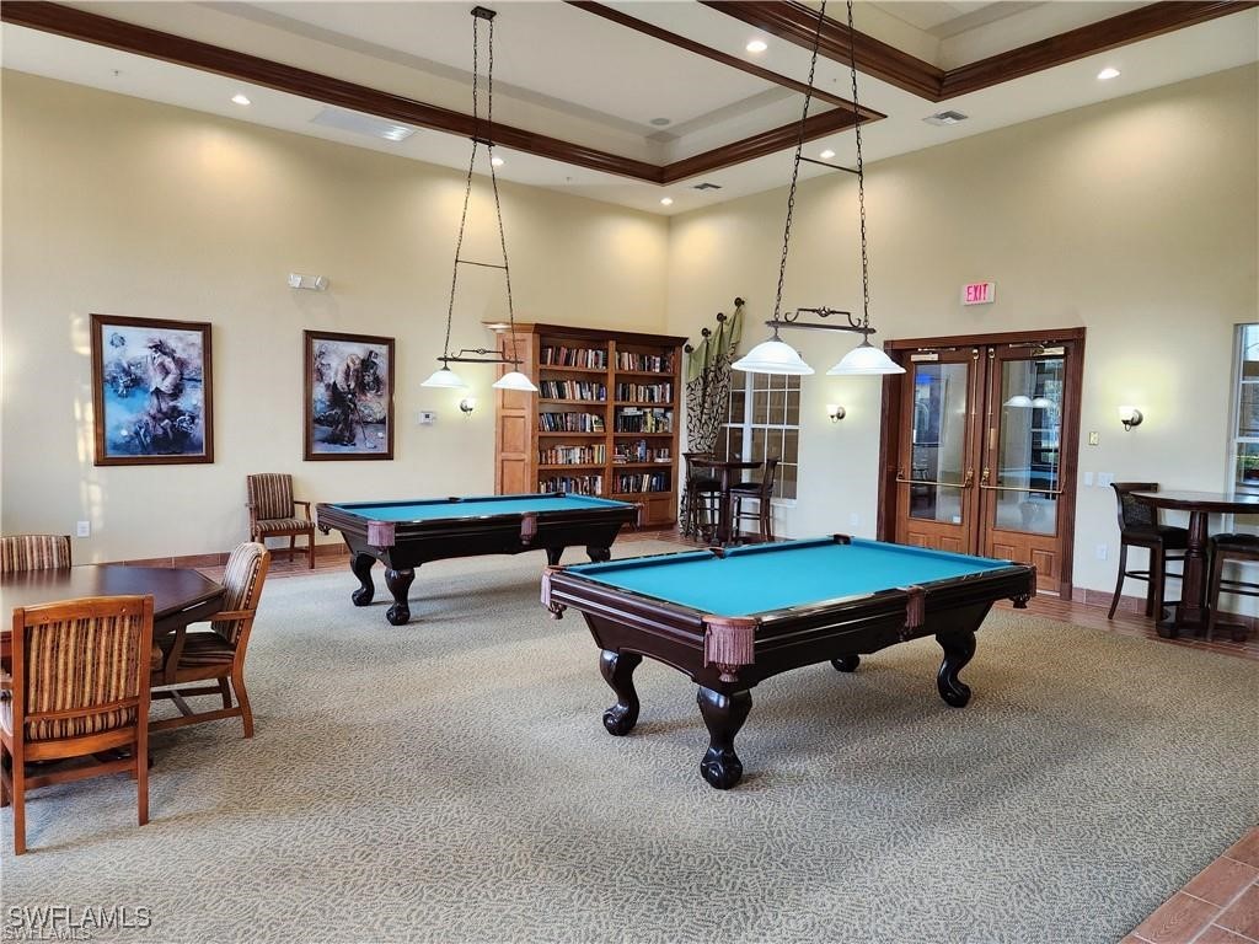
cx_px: 630
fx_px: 837
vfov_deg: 58.9
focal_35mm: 23
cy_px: 472
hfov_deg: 73.9
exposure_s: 1/120
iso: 320
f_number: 1.8
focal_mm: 5.4
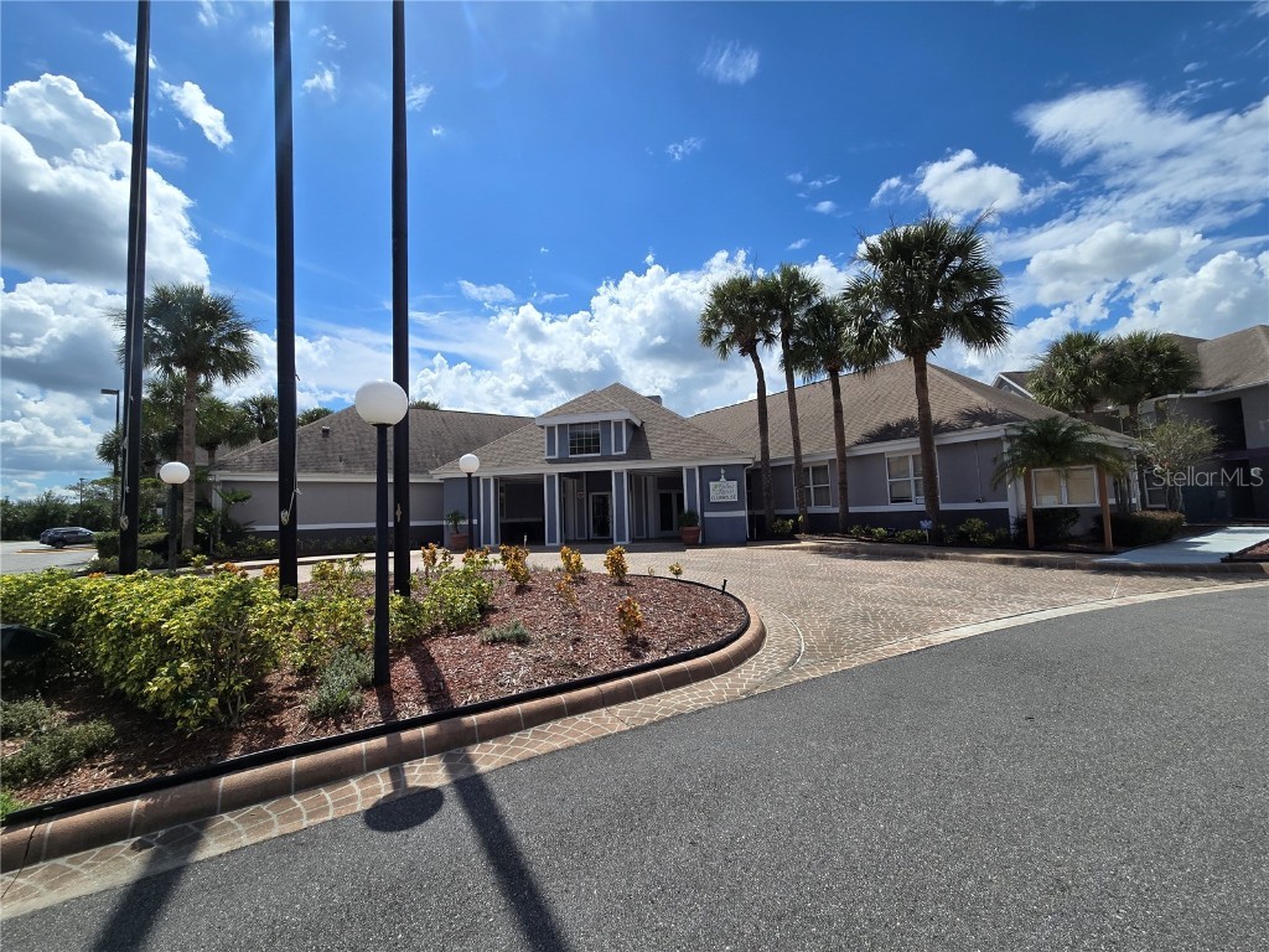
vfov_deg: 89.9
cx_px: 634
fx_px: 477
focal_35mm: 13
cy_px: 476
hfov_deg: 106.2
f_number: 2.2
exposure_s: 1/3956
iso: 50
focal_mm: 2.2
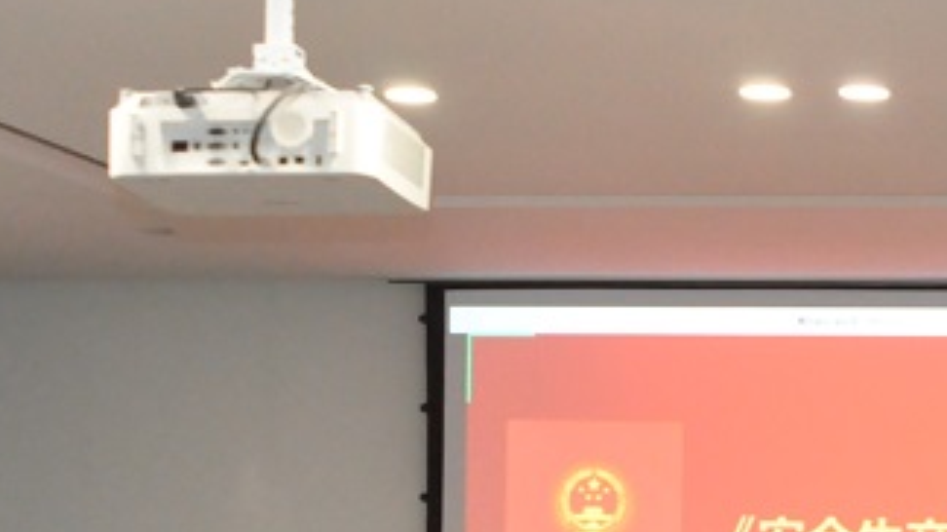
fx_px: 2987
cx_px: 1140
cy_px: 745
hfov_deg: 17.2
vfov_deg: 9.9
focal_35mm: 119
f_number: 5.6
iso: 3200
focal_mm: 24
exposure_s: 1/125
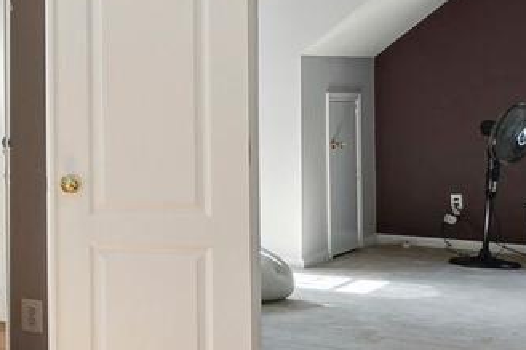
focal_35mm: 70
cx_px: -285
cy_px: 107
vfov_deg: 19.4
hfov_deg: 22.9
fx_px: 1022
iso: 800
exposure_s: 1/125
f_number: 9
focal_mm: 16
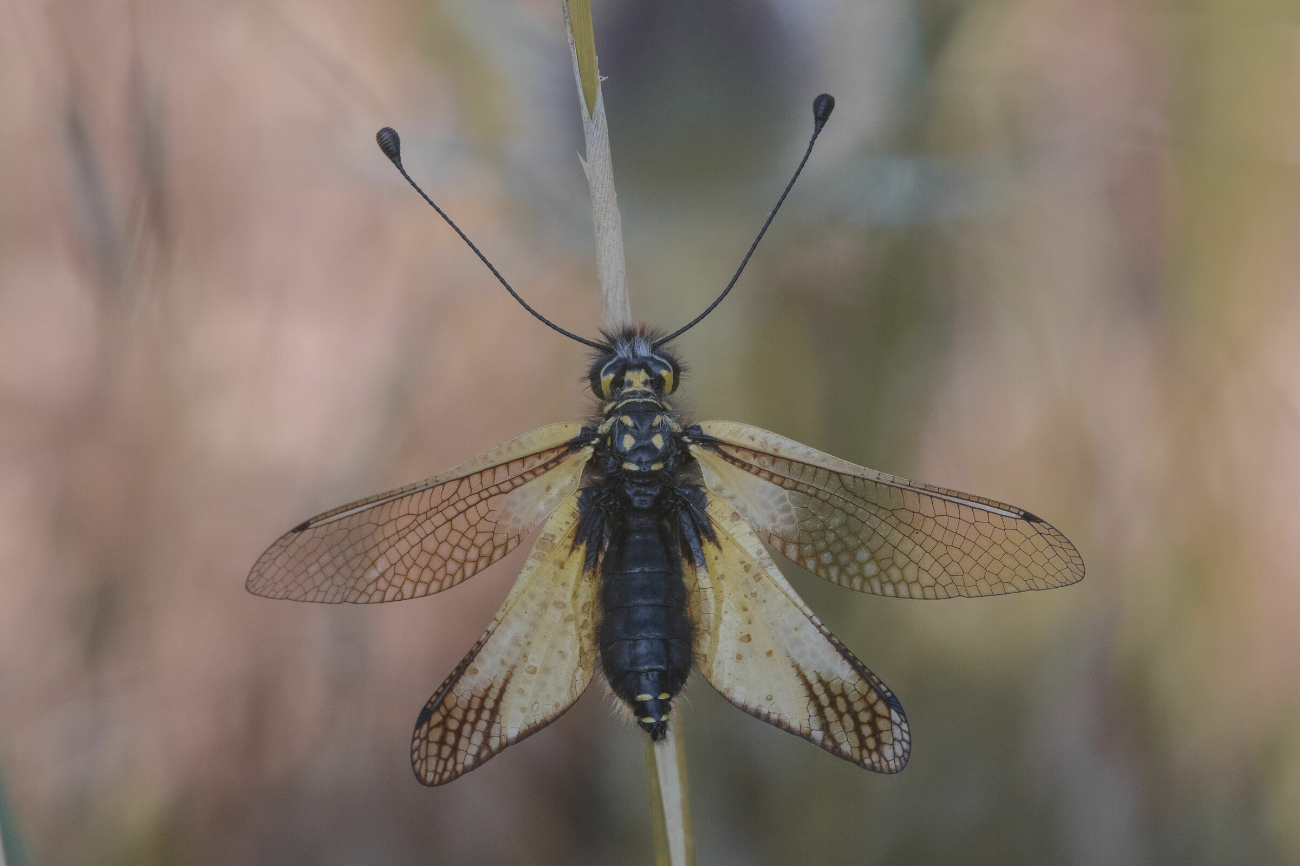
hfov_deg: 6.5
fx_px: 11374
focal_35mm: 315
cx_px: 650
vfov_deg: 4.4
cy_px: 433
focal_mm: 210
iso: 1000
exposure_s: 1/200
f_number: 14
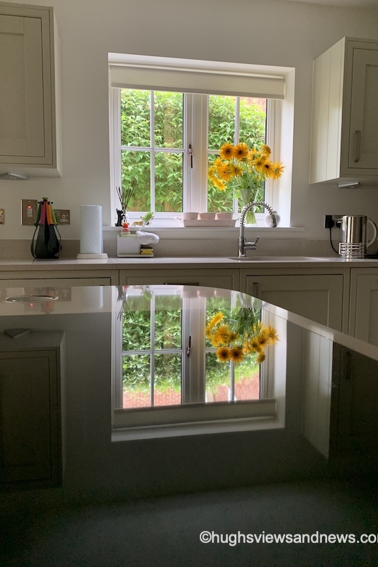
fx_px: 441
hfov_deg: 46.4
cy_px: 274
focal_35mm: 28
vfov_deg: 65.5
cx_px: 182
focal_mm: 4.25
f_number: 1.8
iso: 250
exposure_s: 1/60
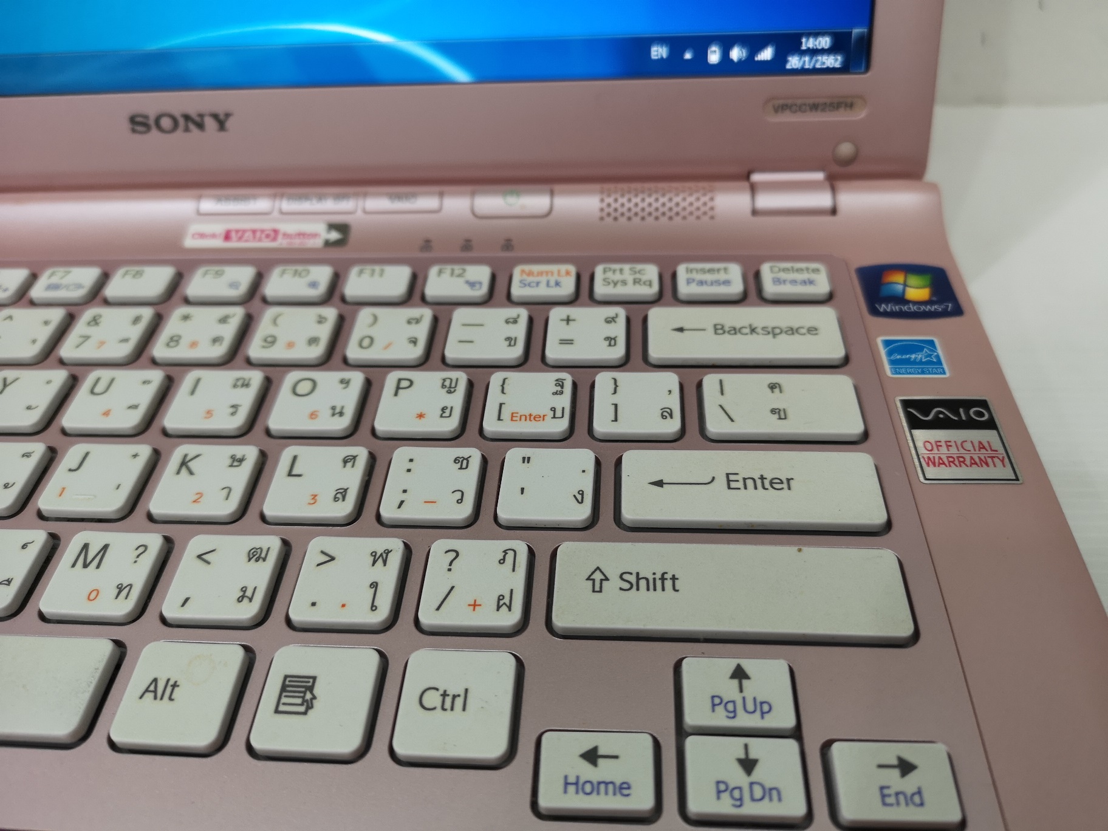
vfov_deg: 51.4
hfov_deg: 65.3
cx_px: 554
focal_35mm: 27
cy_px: 416
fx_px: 864
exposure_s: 1/50
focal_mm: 3.95
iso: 125
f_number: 1.8
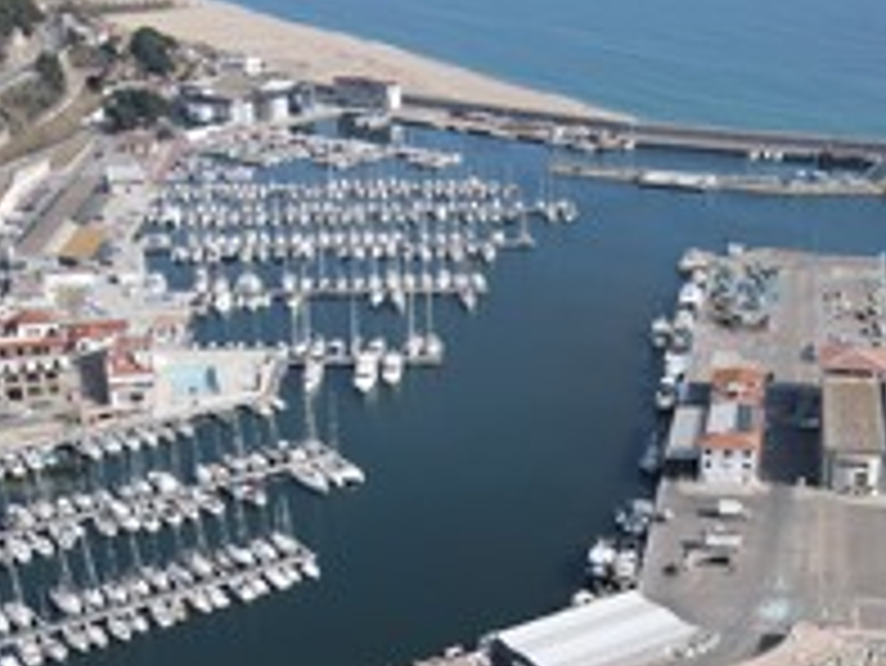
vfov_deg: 24.4
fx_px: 1434
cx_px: 558
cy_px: 736
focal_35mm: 56
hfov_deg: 34.1
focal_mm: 4.5
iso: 100
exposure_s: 1/640
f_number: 2.8
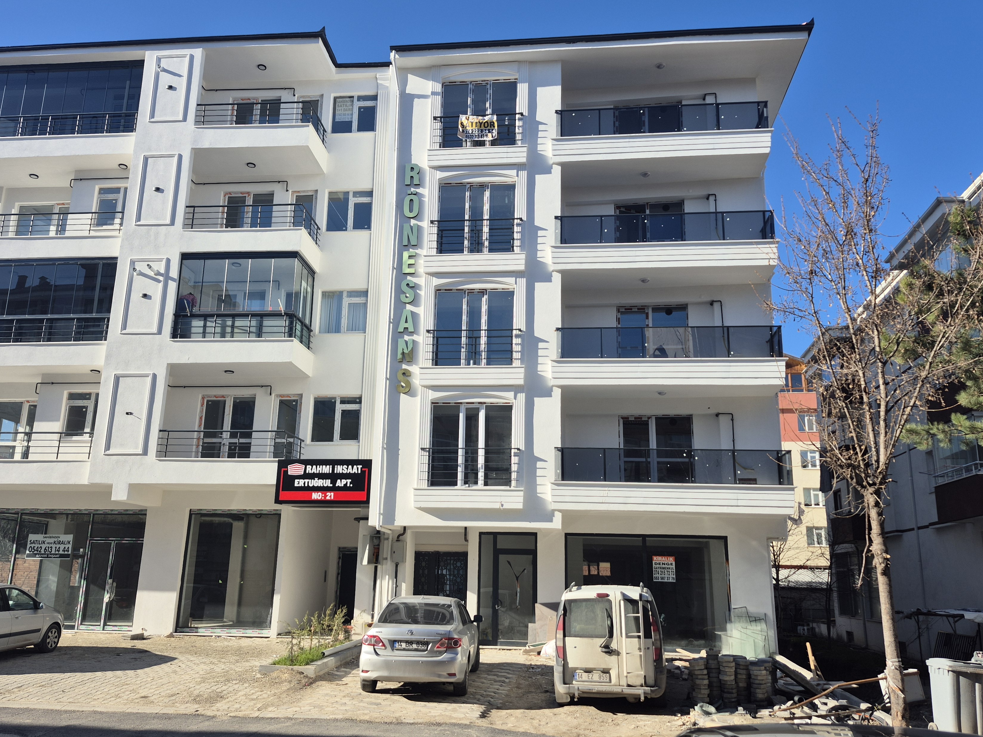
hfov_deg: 63.4
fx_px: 795
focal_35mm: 28
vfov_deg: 49.7
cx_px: 478
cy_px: 374
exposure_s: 1/1292
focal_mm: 5.4
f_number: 1.8
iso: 25
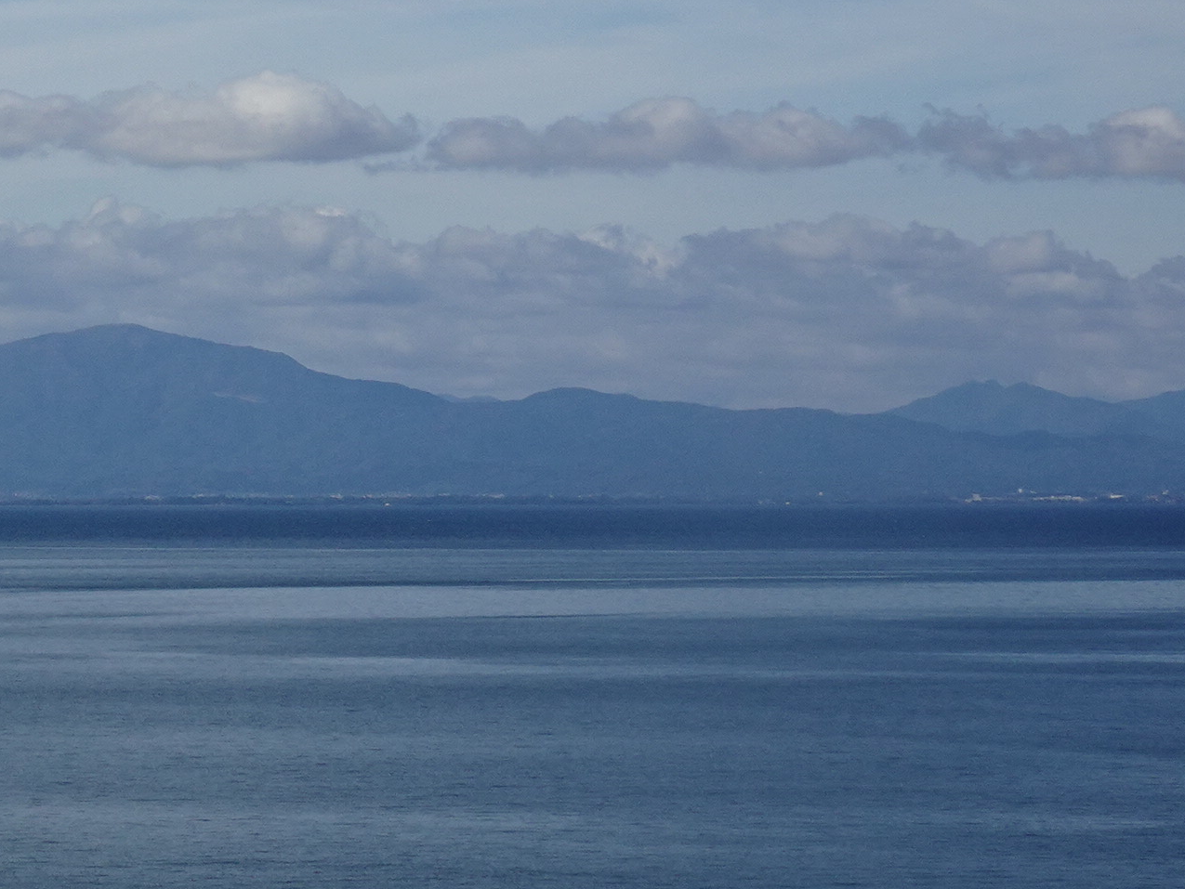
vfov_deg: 7.8
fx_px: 6472
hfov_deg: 10.4
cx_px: 24
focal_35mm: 189
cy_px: 112
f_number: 5
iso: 80
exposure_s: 1/1000
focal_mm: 14.73
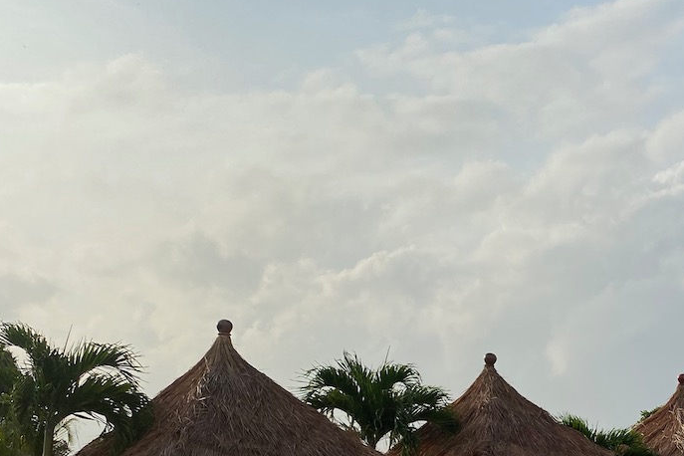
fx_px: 1121
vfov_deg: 21.3
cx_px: 664
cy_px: 554
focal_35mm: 59
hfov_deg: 31.7
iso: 32
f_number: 1.8
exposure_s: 1/2227
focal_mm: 4.25
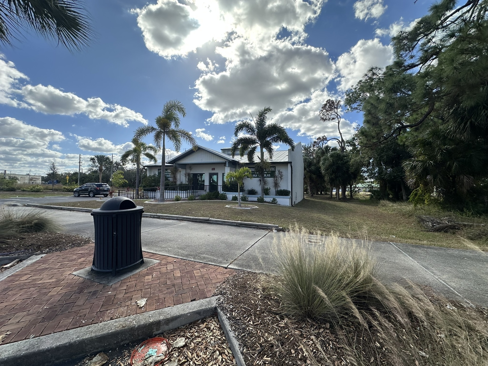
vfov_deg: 85.7
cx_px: 244
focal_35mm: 14
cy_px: 183
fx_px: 197
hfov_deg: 102.1
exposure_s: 1/1825
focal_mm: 2.22
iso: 50
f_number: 2.2
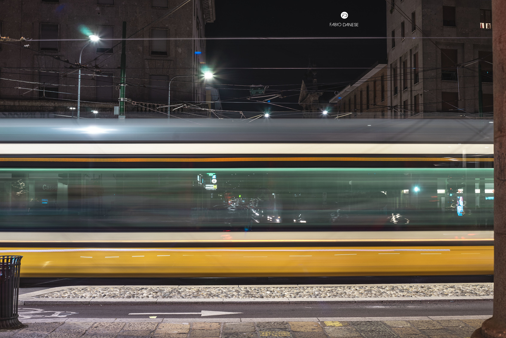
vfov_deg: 26.5
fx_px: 717
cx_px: 258
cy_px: 167
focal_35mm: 51
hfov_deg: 38.9
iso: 50
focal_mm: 50
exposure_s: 4
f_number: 7.1
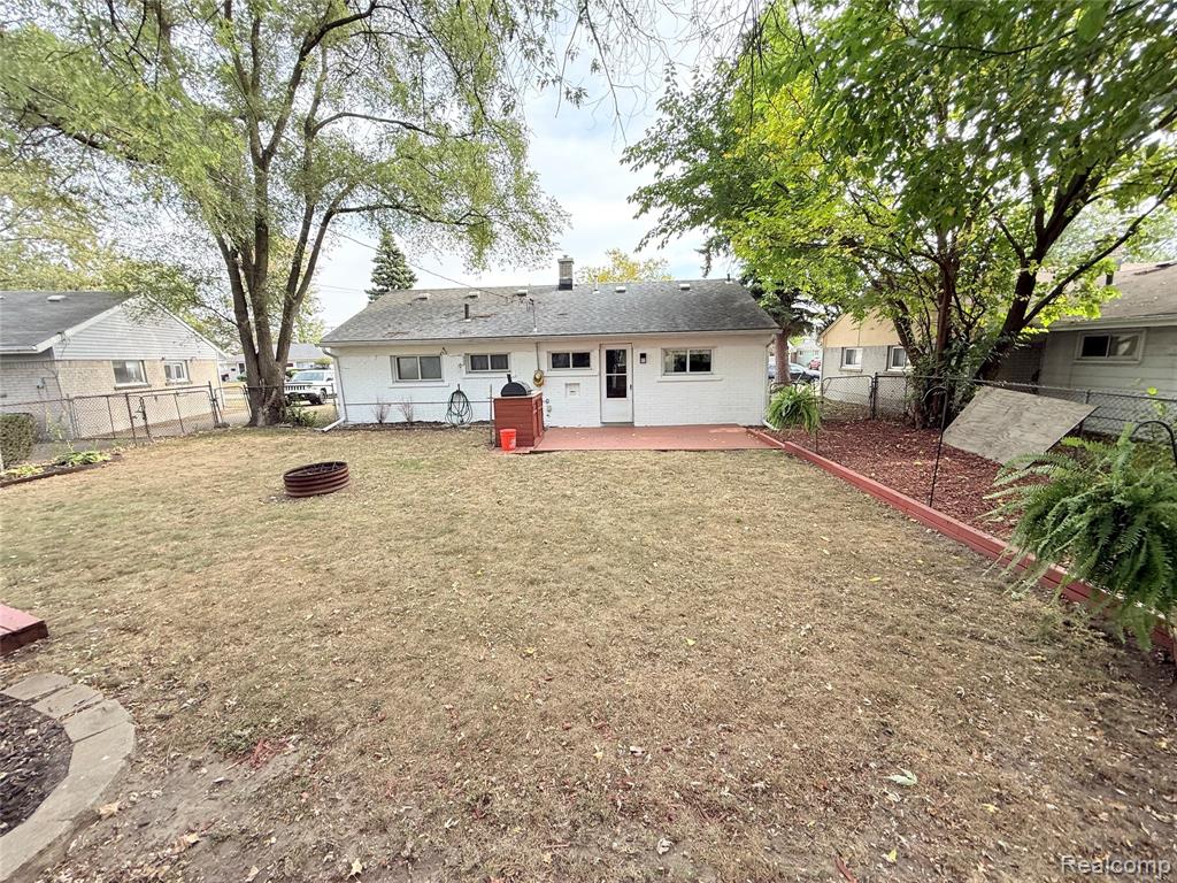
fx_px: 476
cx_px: 588
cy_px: 442
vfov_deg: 85.7
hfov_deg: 102.1
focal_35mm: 14
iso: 64
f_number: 2.2
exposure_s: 1/261
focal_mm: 2.22
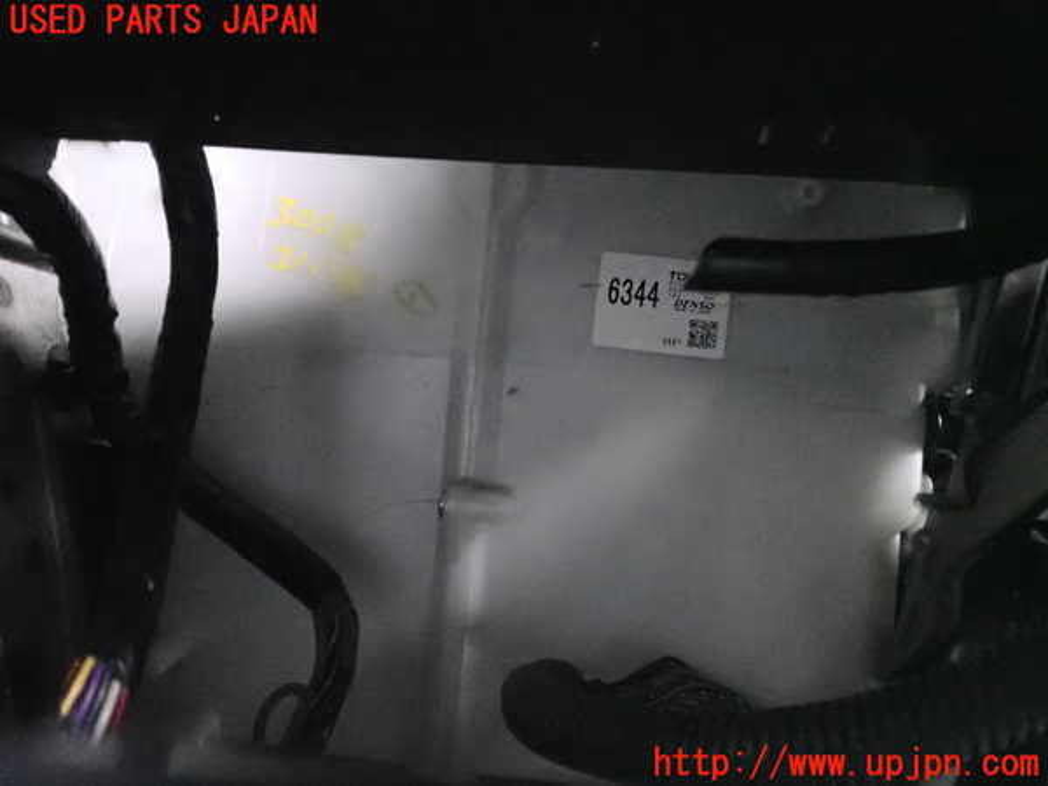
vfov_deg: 46.8
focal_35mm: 30
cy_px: 393
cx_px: 524
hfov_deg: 60.0
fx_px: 908
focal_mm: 5.4
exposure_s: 1/160
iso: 6400
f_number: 2.3
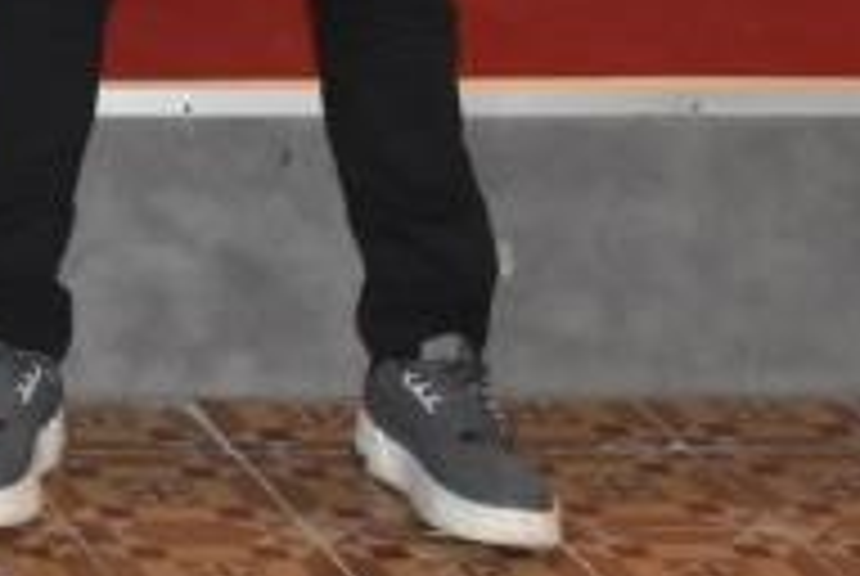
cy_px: -817
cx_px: -1067
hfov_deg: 10.0
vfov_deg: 7.0
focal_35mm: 185
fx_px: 4418
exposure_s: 1/60
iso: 1600
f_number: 5.6
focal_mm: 23
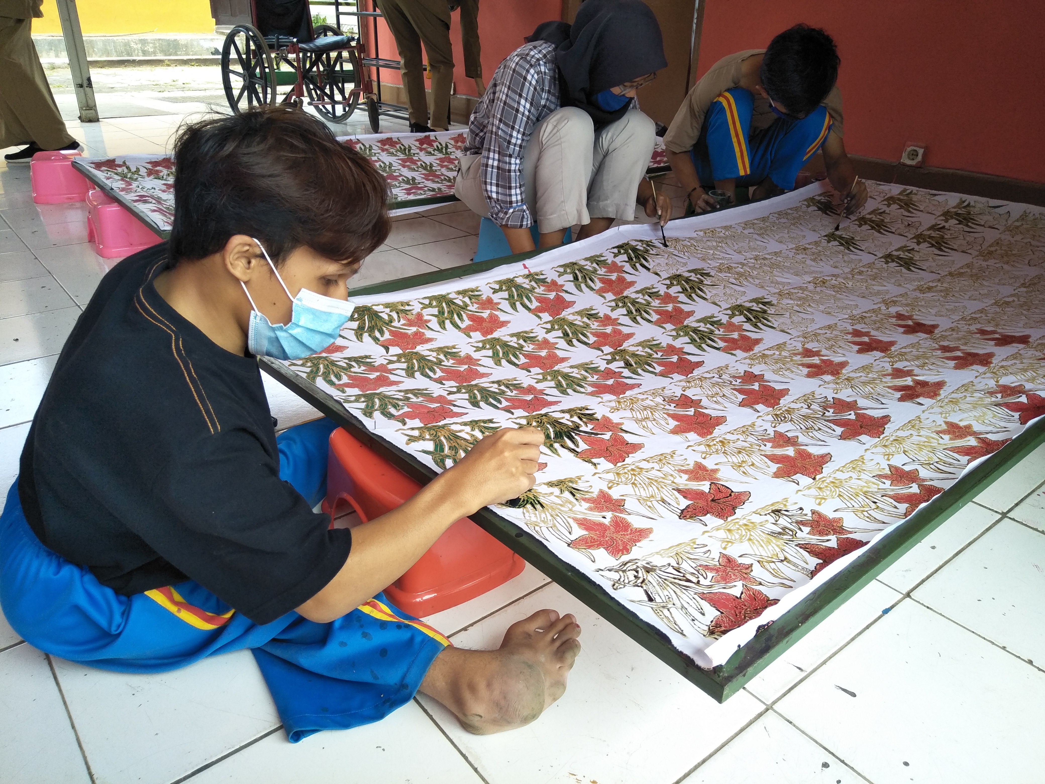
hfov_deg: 81.7
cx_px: 522
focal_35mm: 20
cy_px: 392
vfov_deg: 66.0
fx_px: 604
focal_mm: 3.46
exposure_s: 1/129
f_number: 2.2
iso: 32
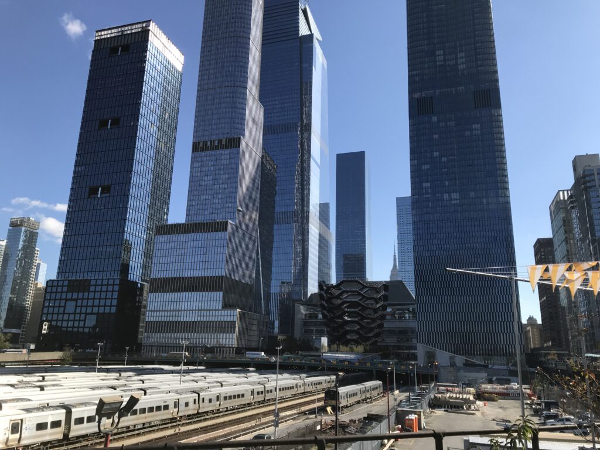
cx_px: 300
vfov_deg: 49.7
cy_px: 225
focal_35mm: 28
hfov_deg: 63.4
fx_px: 485
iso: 20
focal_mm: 3.99
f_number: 1.8
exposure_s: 1/2283
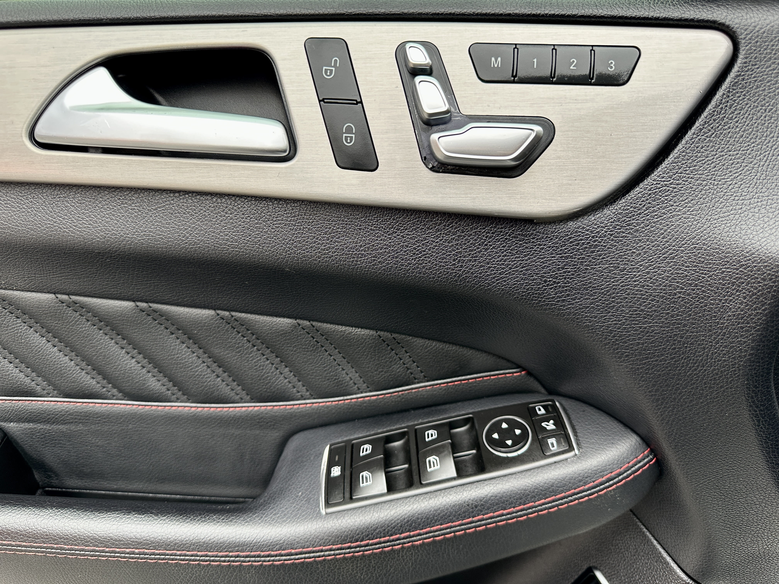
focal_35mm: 24
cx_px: 390
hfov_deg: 71.6
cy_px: 292
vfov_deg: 56.8
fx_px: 540
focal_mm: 6.86
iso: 125
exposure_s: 1/121
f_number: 1.78
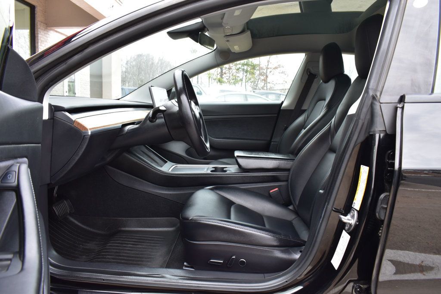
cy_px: 147
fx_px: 331
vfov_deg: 47.9
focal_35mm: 27
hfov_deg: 67.4
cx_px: 220
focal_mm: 18
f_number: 7.1
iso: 400
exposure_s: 1/30
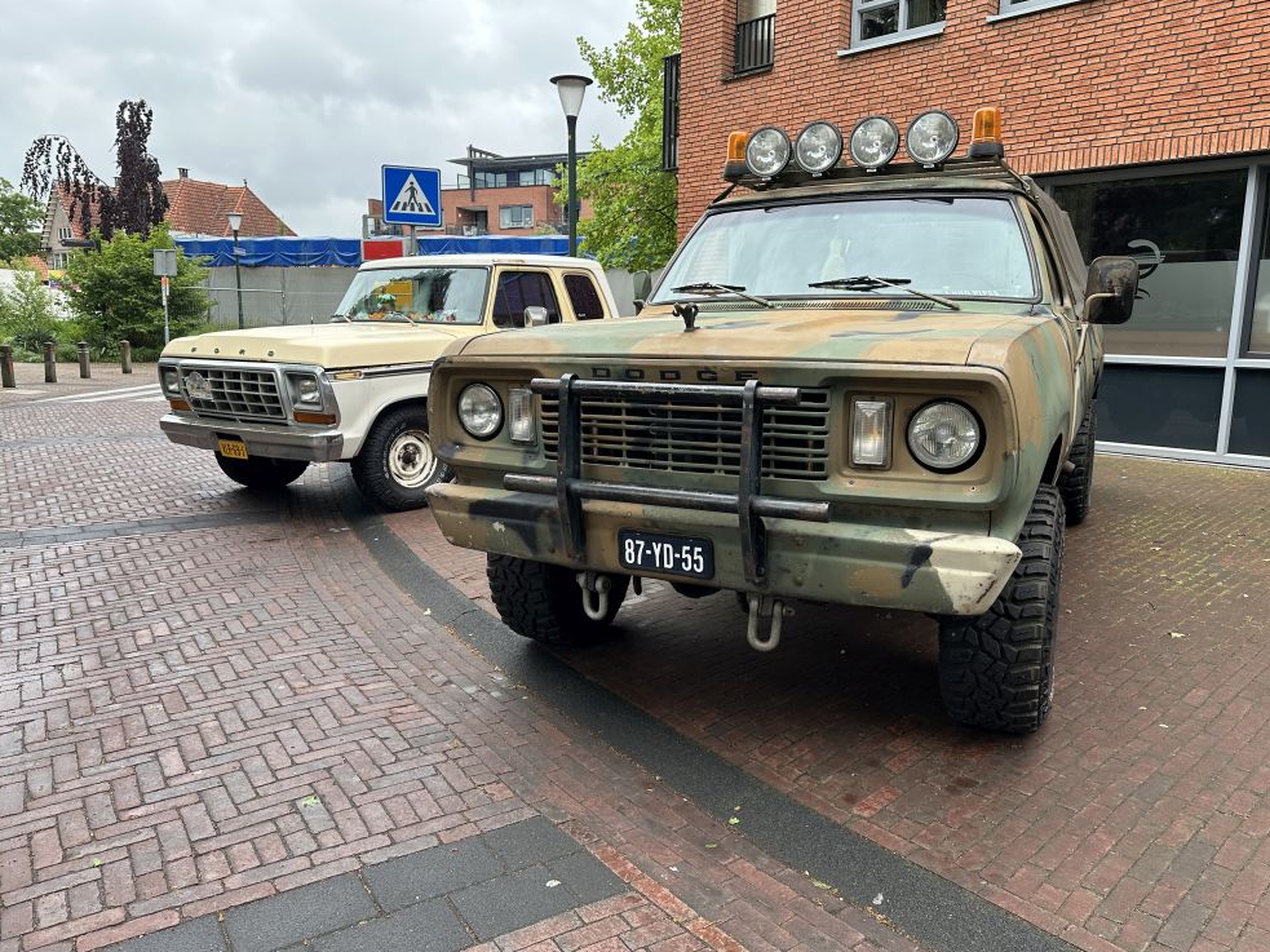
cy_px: 477
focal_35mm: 25
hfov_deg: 69.4
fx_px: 917
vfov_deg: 54.9
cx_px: 652
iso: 80
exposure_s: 1/650
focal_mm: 6.86
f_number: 1.78
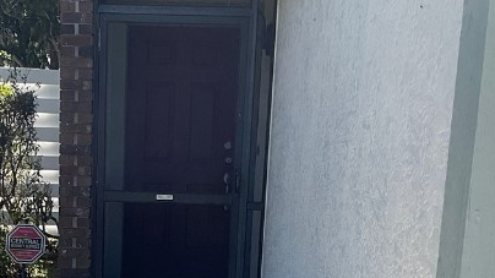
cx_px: 134
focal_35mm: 80
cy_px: 342
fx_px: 1050
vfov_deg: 14.6
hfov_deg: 26.2
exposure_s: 1/883
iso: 16
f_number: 1.8
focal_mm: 3
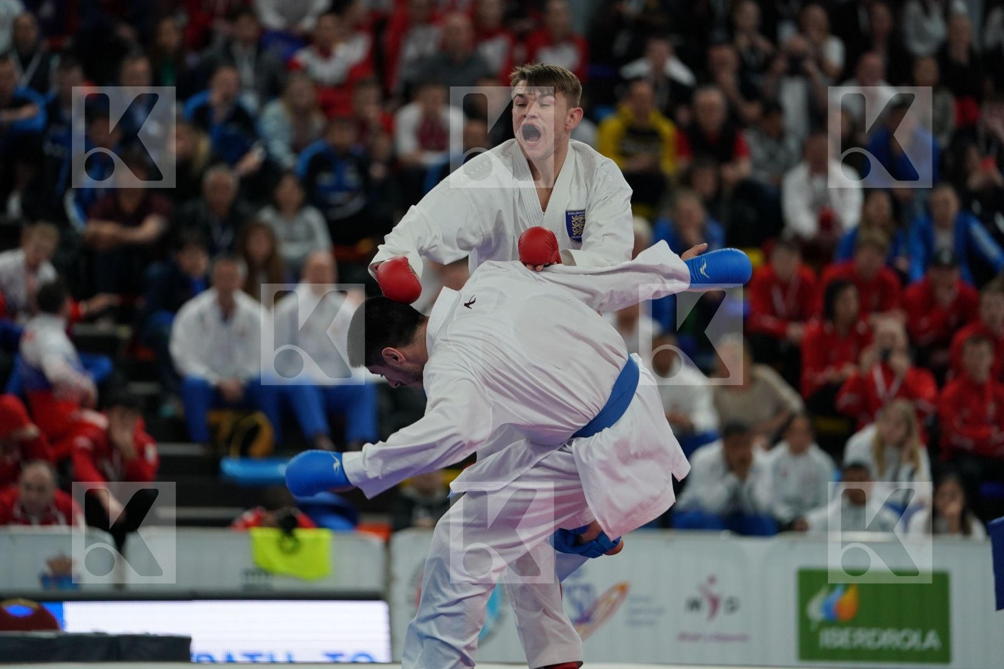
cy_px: 334
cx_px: 502
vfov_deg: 6.9
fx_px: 5577
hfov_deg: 10.3
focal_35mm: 200
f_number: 2.8
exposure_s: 1/1000
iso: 1250
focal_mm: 200
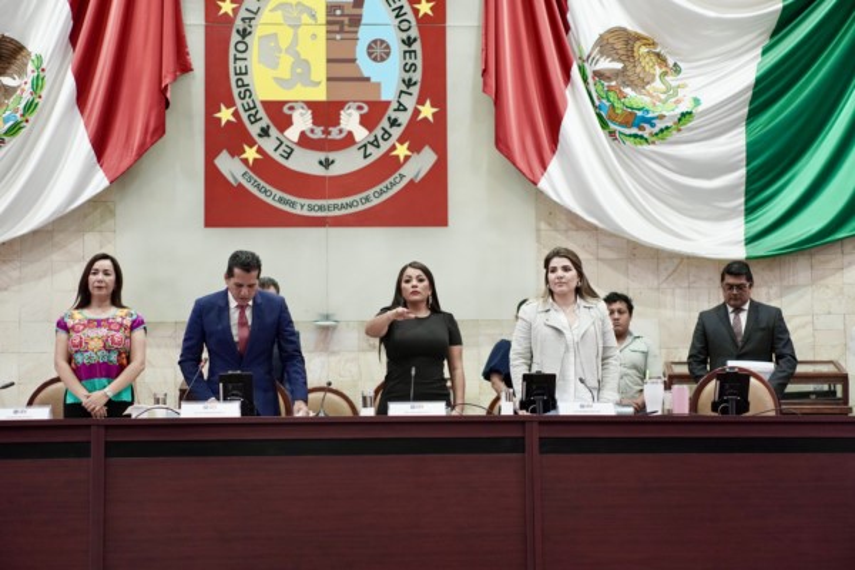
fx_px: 1781
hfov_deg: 27.0
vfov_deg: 18.2
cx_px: 428
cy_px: 285
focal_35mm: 75
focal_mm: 50
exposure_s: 1/200
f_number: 1.8
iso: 1000
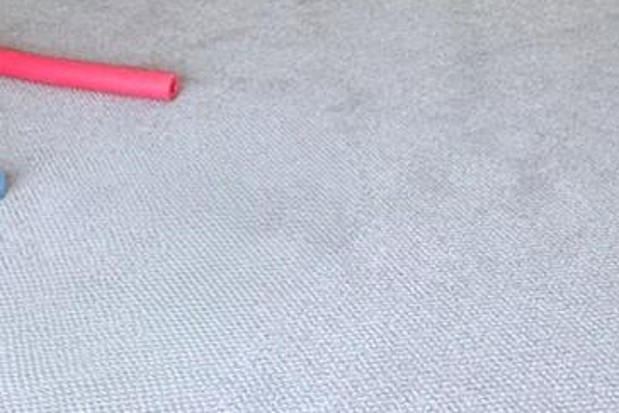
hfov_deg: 31.0
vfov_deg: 15.7
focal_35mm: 64
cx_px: 449
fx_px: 1101
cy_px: -466
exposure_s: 1/99
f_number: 2.2
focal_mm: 2.22
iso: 80
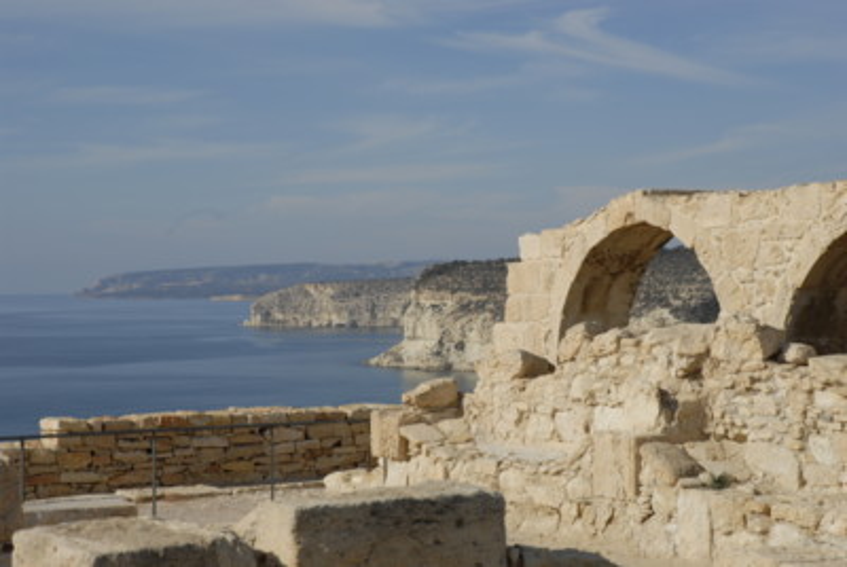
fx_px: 1944
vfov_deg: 16.6
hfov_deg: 24.6
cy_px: 284
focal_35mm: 82
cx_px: 424
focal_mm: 55
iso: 100
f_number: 16
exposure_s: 1/125
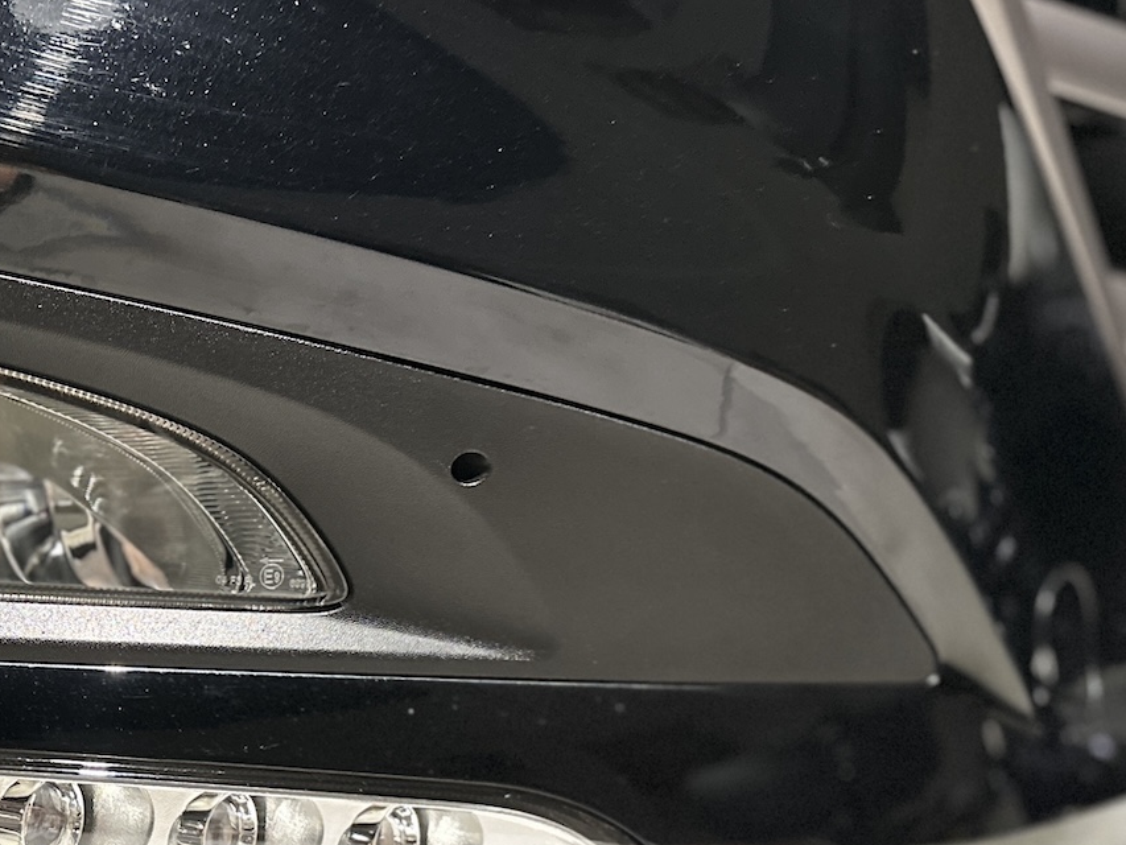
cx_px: 70
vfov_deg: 26.6
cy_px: 654
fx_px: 1757
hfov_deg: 33.3
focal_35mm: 54
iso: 1000
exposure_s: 1/33
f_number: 1.78
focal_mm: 6.86
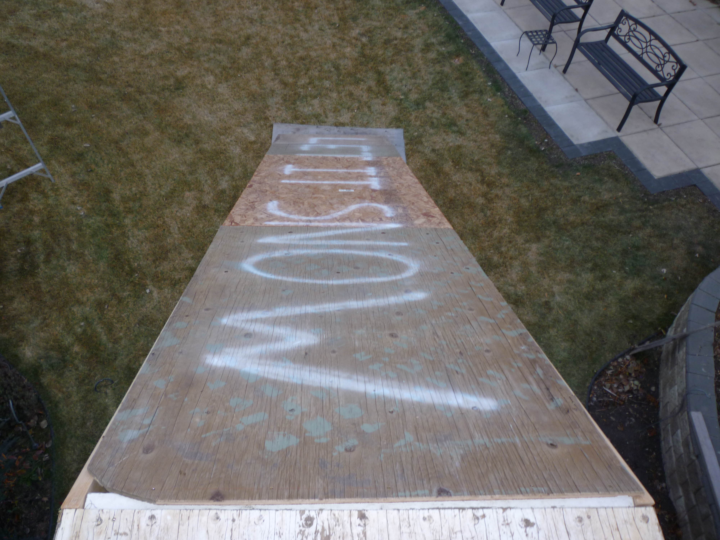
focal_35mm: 29
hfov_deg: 61.7
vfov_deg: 48.2
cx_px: 360
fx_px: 603
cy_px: 270
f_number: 3.3
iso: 80
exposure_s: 1/30
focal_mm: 5.2
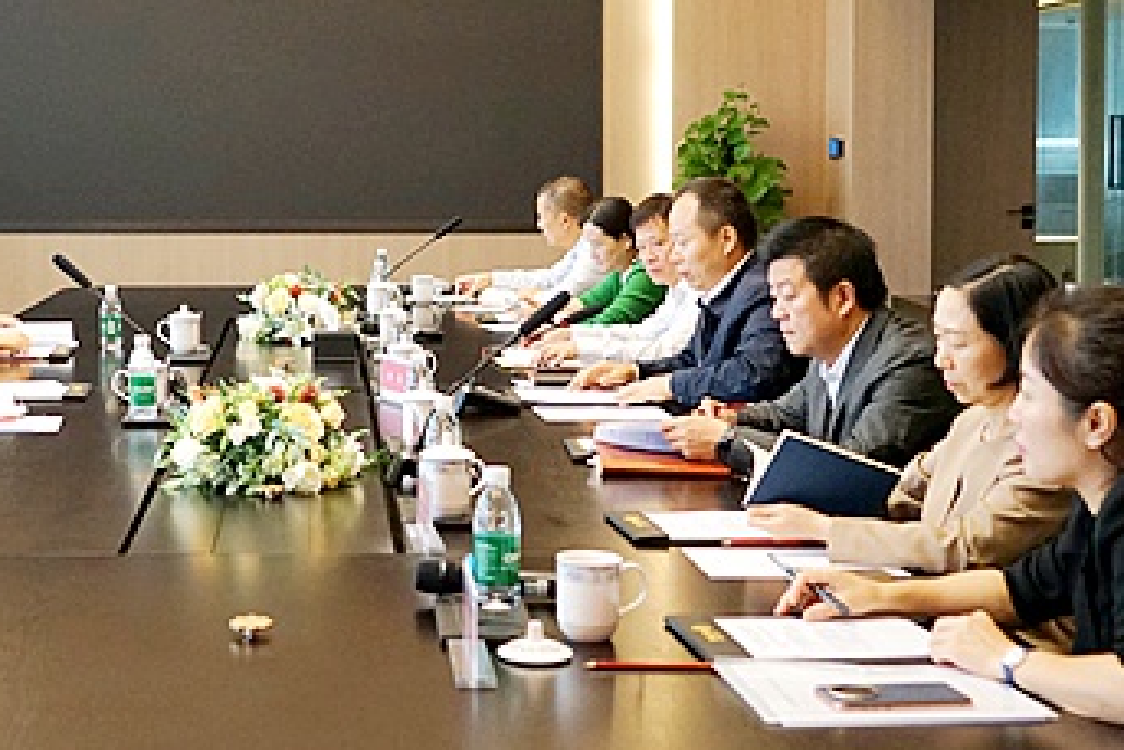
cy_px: 210
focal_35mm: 63
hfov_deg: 31.5
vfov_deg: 21.4
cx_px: 324
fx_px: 1968
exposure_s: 1/160
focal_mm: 36
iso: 2000
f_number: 4
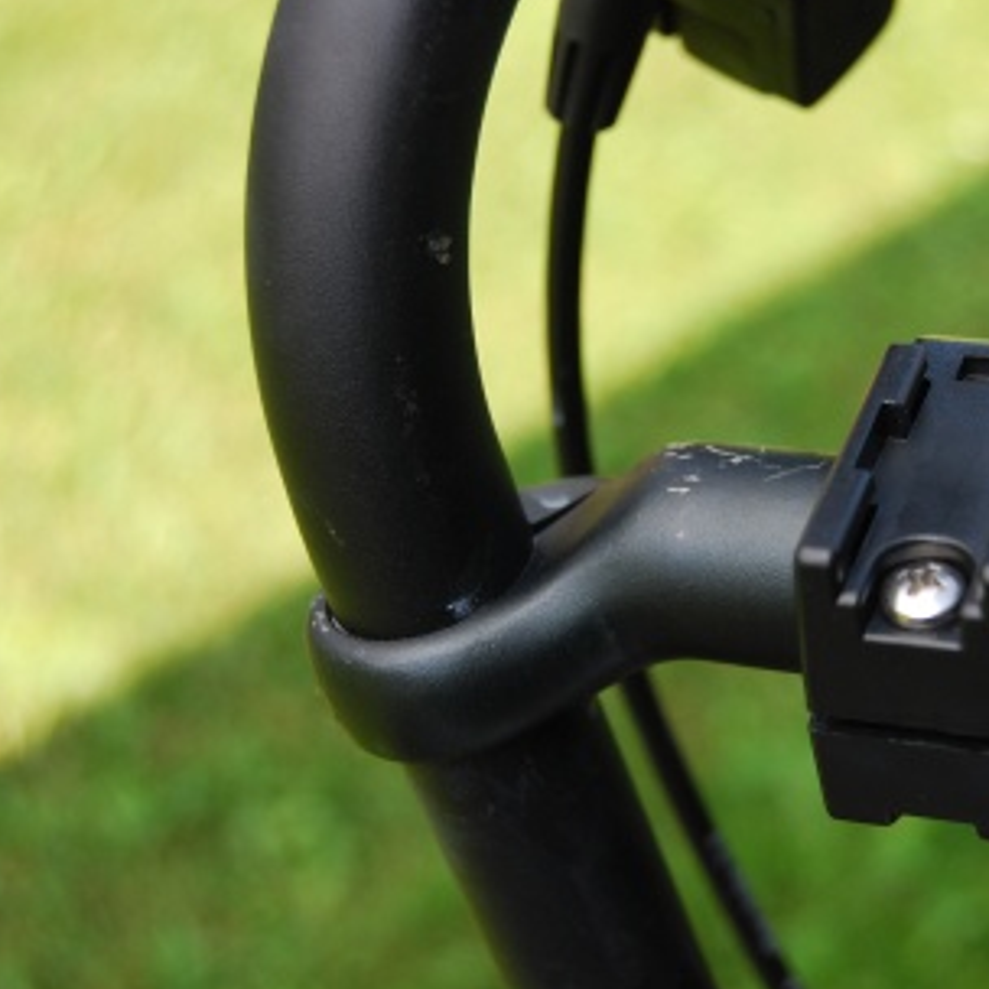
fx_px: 2715
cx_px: 761
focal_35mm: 84
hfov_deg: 20.5
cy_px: 503
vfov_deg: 20.6
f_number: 6.3
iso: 400
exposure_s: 1/400
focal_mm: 40
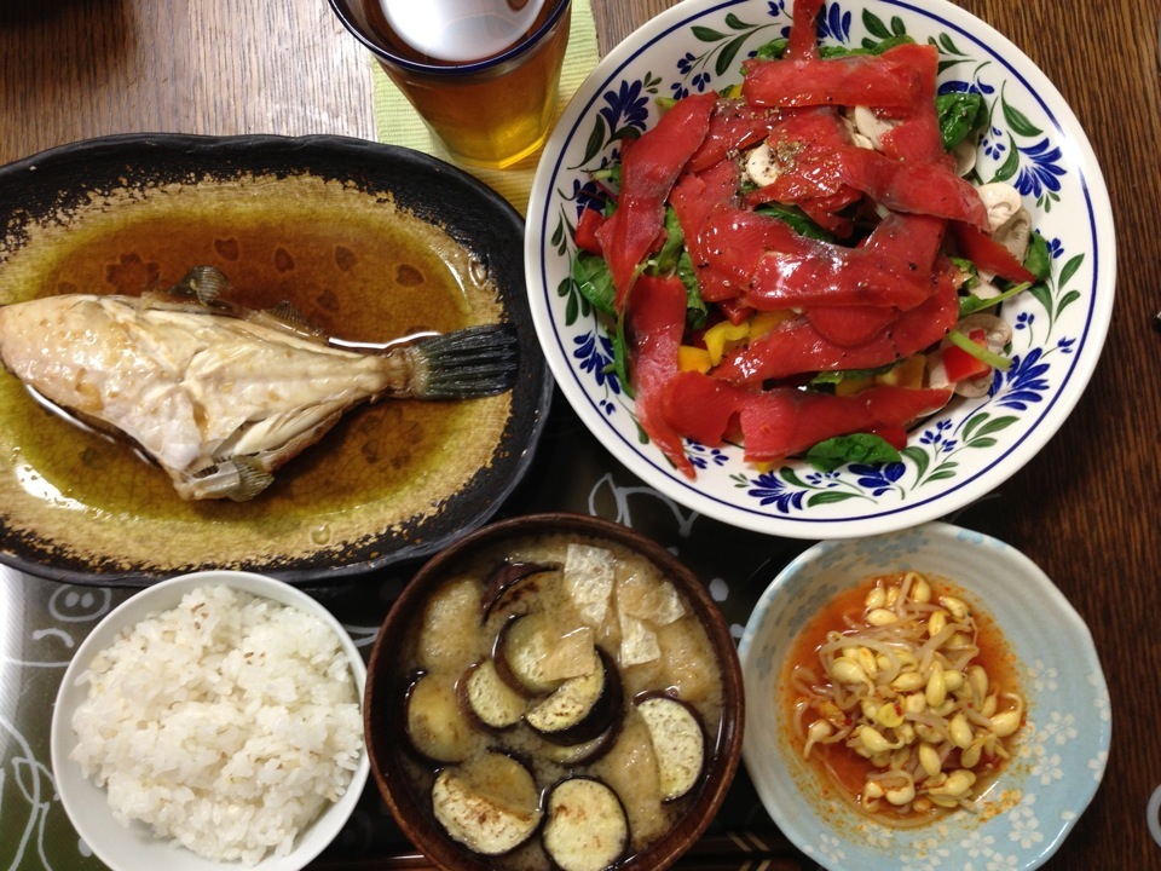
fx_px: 1107
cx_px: 580
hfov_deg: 55.4
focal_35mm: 33
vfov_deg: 42.9
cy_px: 436
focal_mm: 4.13
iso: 80
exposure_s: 1/20
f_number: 2.4
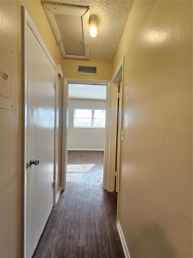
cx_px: 96
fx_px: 97
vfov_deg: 106.2
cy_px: 129
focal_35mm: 13
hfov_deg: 89.9
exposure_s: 1/60
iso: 125
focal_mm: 2.2
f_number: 2.2
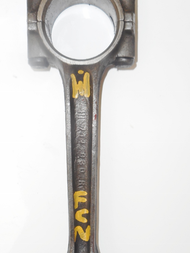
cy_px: 142
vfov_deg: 46.7
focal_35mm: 40
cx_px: 92
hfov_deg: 36.0
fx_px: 293
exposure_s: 1/40
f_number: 3.7
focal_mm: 4.5
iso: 80
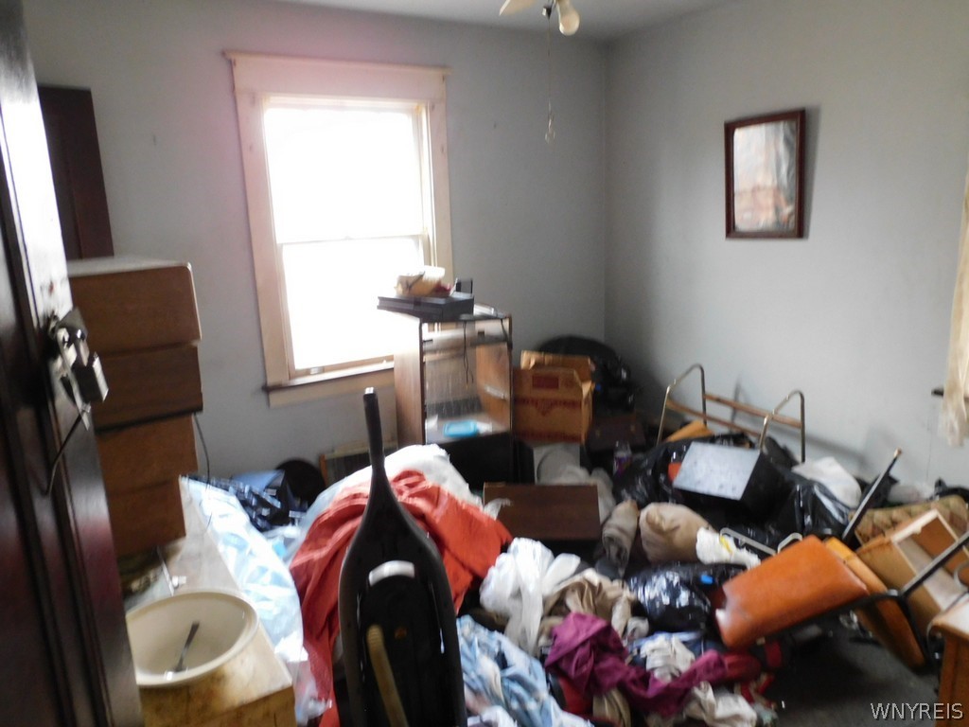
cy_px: 364
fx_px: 672
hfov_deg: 71.6
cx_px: 484
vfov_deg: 56.8
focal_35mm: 24
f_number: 3.3
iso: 400
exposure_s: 1/10
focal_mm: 4.3
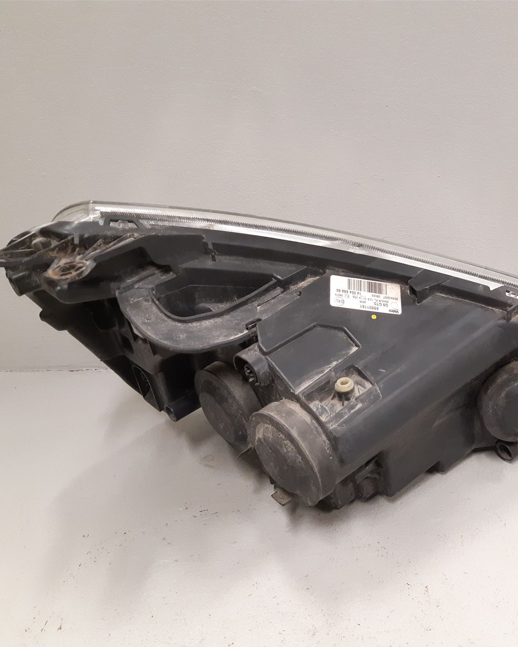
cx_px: 362
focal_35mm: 34
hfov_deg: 42.5
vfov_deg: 52.8
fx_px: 652
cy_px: 325
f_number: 1.7
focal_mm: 3.93
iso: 250
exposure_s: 1/50
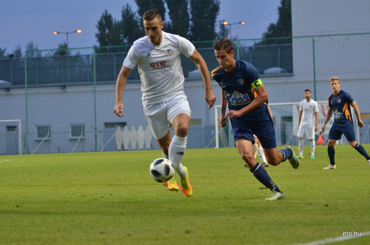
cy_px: 122
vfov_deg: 7.9
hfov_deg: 11.8
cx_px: 185
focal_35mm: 174
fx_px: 1785
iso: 1600
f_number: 4.8
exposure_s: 1/320
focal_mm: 116
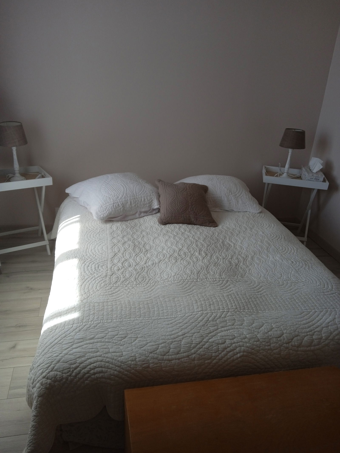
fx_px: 367
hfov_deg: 49.7
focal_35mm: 28
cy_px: 226
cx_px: 170
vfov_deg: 63.4
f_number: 2.2
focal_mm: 3.43
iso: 112
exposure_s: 1/183
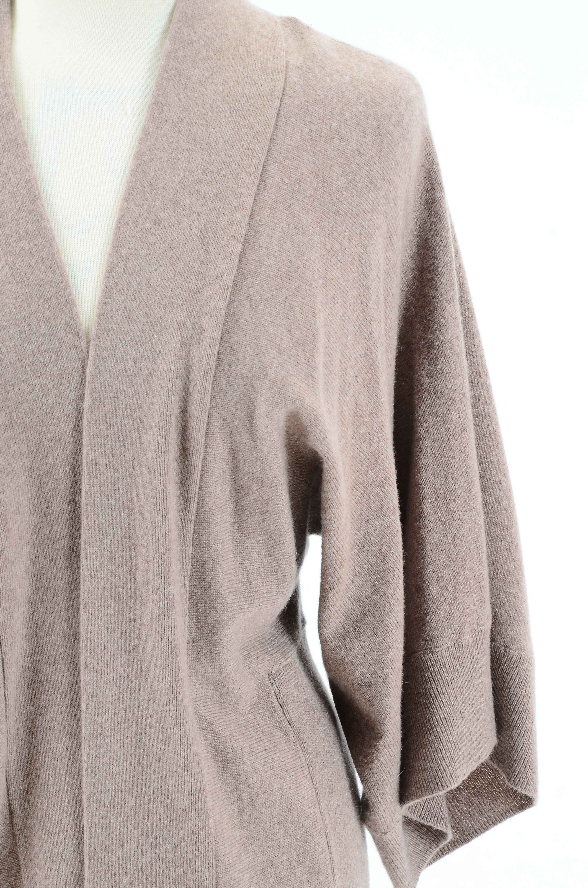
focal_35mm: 120
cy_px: 444
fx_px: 2953
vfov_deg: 17.1
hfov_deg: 11.4
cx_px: 294
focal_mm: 80
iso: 400
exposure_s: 1/80
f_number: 10
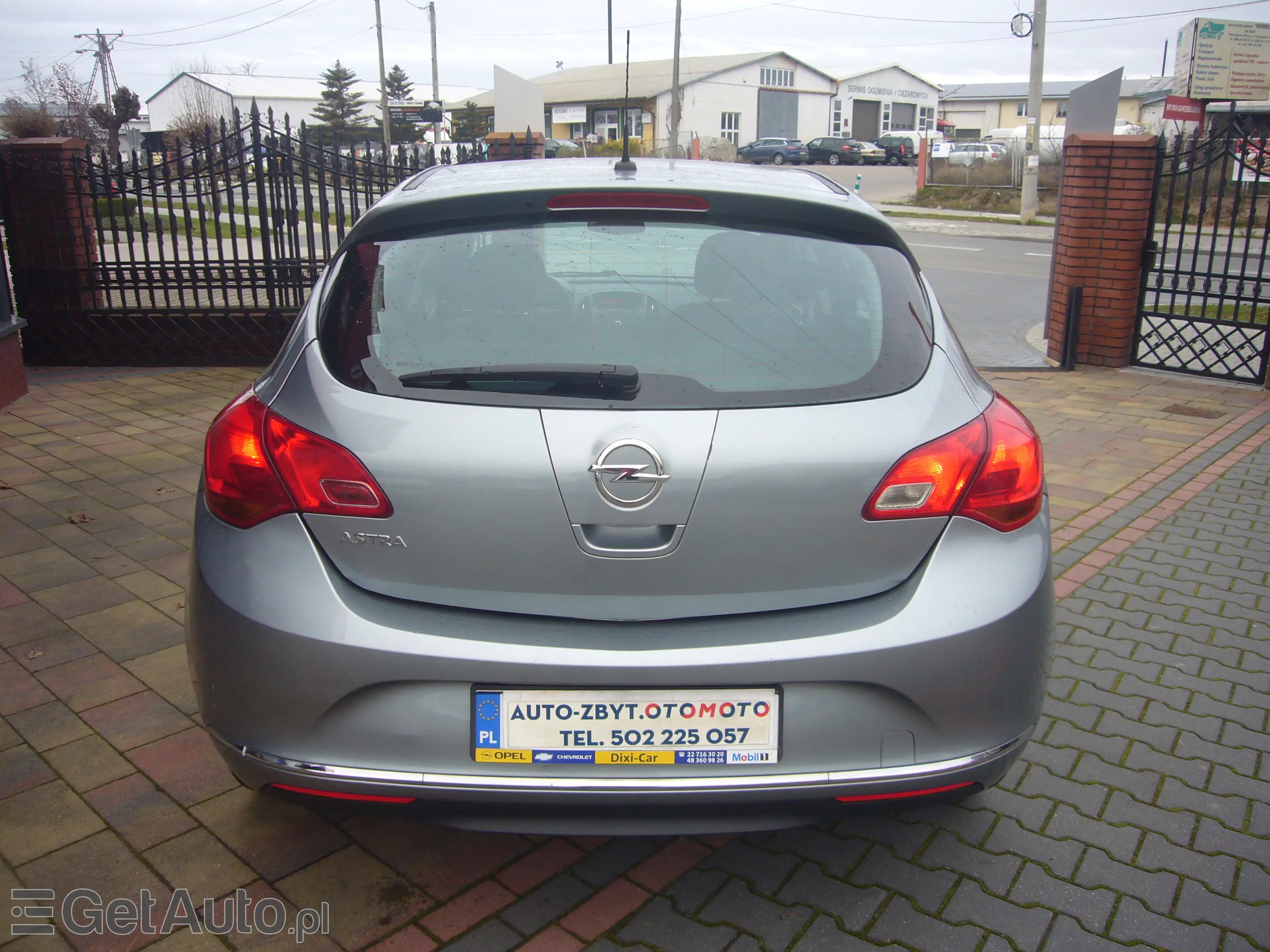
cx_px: 635
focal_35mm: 28
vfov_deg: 49.7
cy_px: 476
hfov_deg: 63.4
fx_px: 1027
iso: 80
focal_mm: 4.6
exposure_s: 1/160
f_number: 2.8
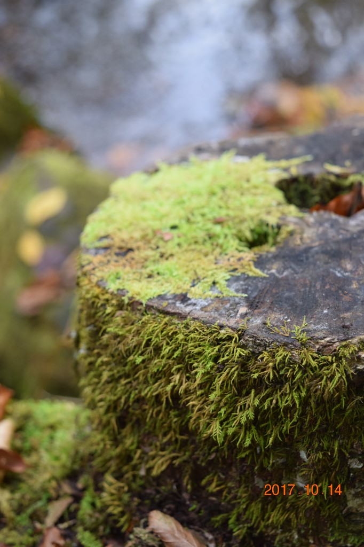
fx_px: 911
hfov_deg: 22.6
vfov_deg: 33.4
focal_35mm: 60
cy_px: 274
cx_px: 182
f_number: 5.6
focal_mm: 40
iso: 800
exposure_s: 1/125
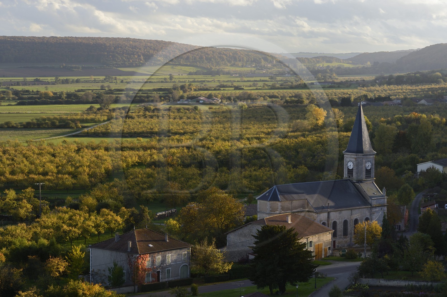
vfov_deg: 13.9
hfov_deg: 20.8
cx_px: 224
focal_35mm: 98
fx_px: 1216
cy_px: 148
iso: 400
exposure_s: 1/200
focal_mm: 98
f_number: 11
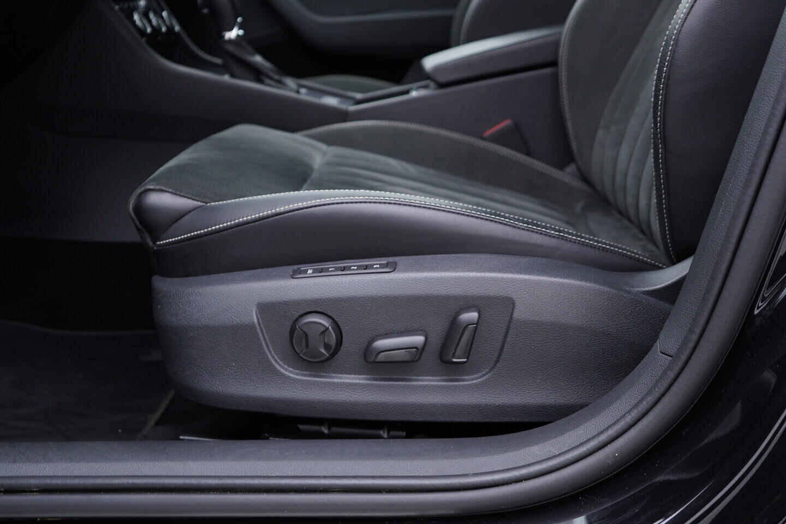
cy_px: 262
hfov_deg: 53.1
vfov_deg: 36.9
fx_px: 786
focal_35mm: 36
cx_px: 393
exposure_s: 1/40
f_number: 2.8
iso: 160
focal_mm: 24
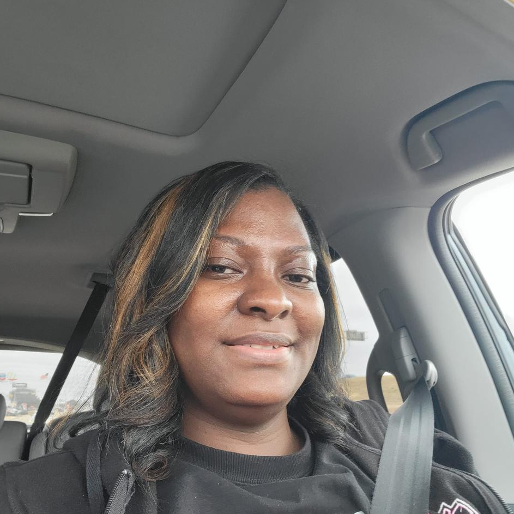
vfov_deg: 54.0
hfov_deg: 54.0
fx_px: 504
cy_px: 278
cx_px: 257
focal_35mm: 30
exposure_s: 1/120
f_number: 2.2
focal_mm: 3.3
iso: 160
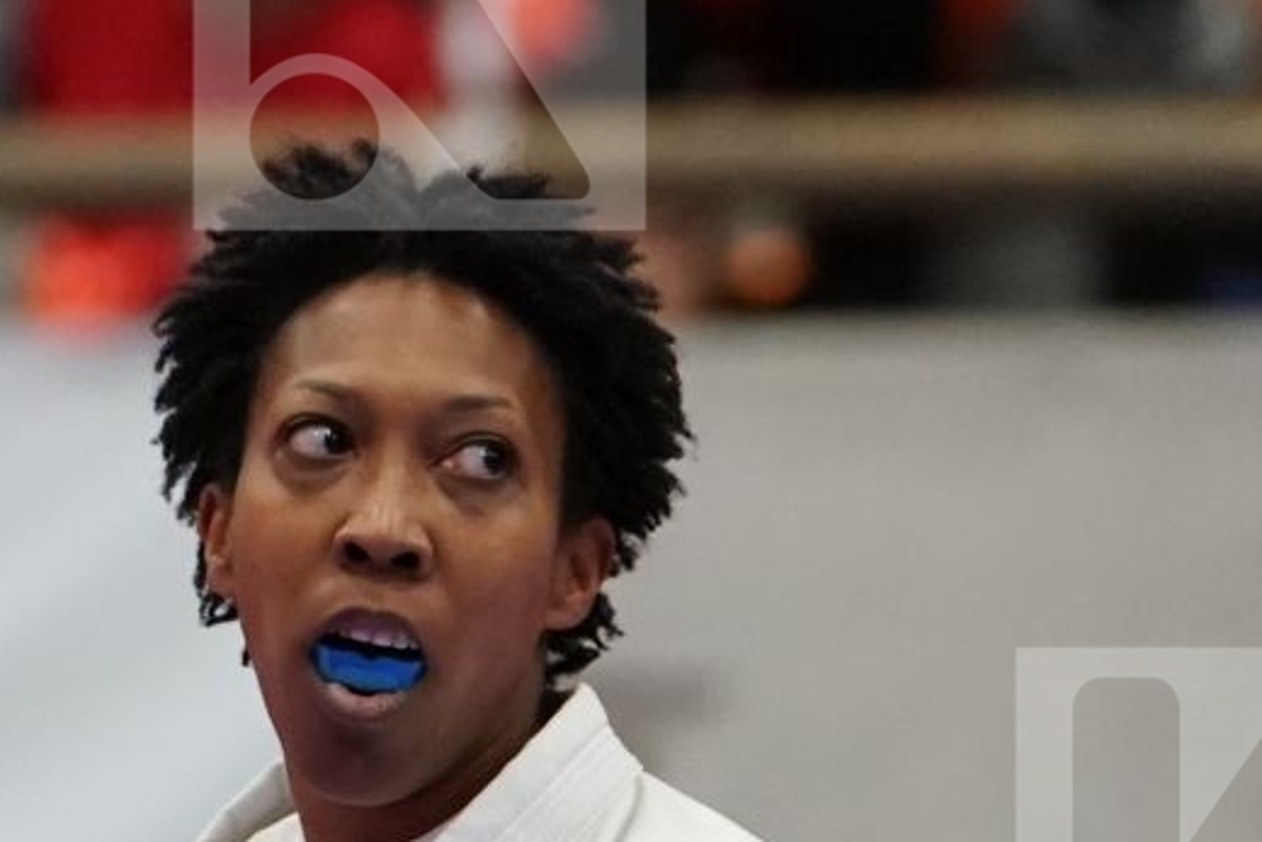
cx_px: 420
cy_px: 869
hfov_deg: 2.1
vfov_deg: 1.4
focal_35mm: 966
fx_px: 33871
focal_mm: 186
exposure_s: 1/1000
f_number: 2.8
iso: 4000
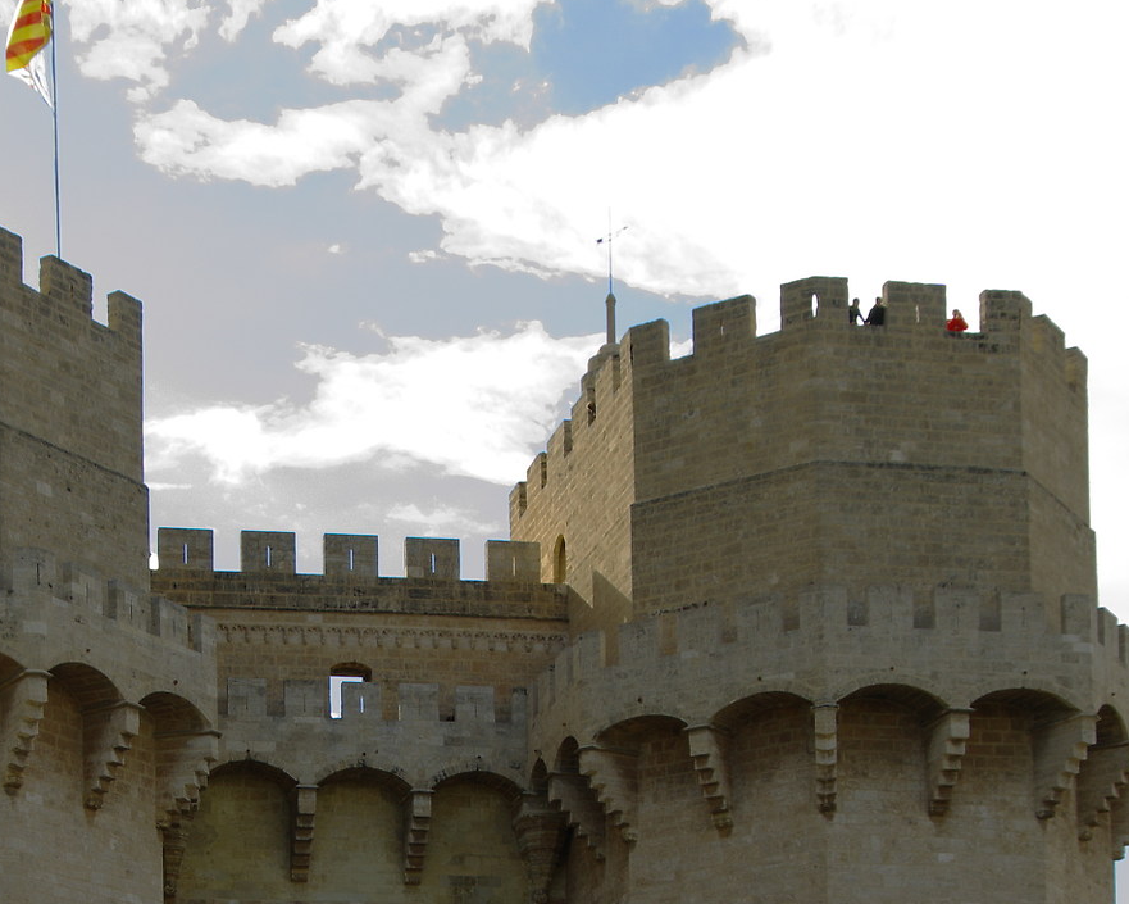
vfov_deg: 21.6
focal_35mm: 69
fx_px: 2306
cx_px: 440
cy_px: 822
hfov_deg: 27.4
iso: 100
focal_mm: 18
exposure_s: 1/125
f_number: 7.1
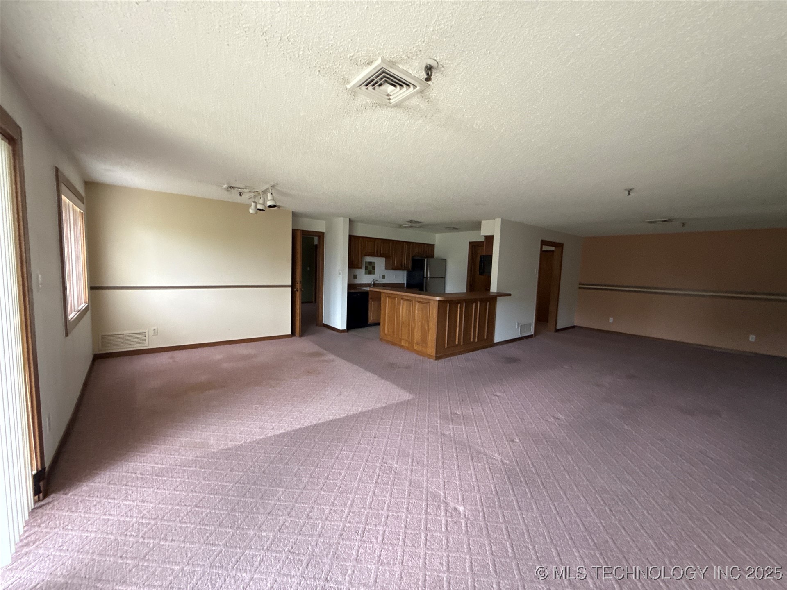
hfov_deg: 102.1
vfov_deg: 85.7
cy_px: 295
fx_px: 318
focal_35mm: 14
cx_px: 394
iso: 500
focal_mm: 2.22
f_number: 2.2
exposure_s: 1/60
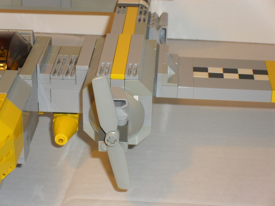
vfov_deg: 14.1
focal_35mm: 105
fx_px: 834
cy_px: 103
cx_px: 138
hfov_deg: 18.7
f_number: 5.8
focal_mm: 18.9
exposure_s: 1/60
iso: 200
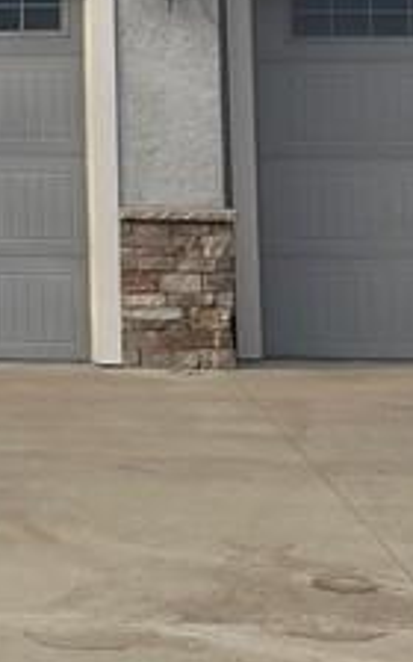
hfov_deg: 9.8
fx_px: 2269
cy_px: -24
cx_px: -354
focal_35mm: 126
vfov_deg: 16.2
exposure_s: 1/2062
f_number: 1.6
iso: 50
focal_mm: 5.1
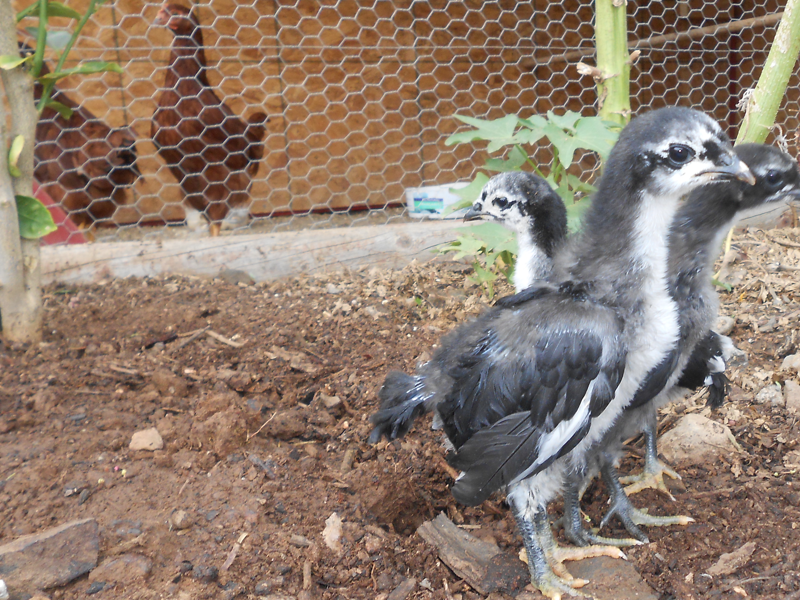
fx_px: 924
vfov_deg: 36.0
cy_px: 312
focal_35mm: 40
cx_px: 513
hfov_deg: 46.3
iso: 125
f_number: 3.5
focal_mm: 4.6
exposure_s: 1/30
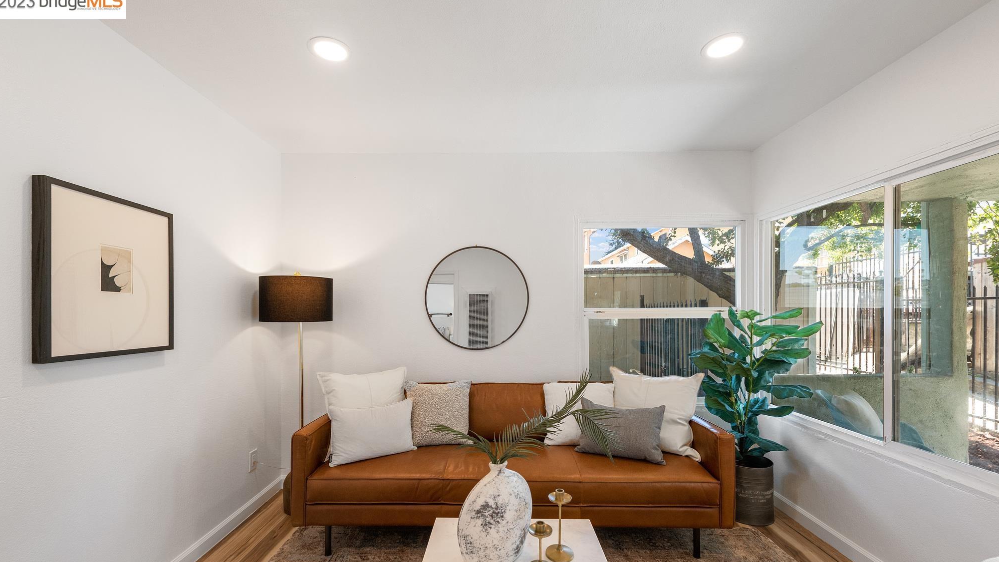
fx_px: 397
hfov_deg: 103.0
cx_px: 493
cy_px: 321
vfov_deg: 70.2
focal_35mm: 15
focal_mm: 14
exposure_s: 1/40
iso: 400
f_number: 8
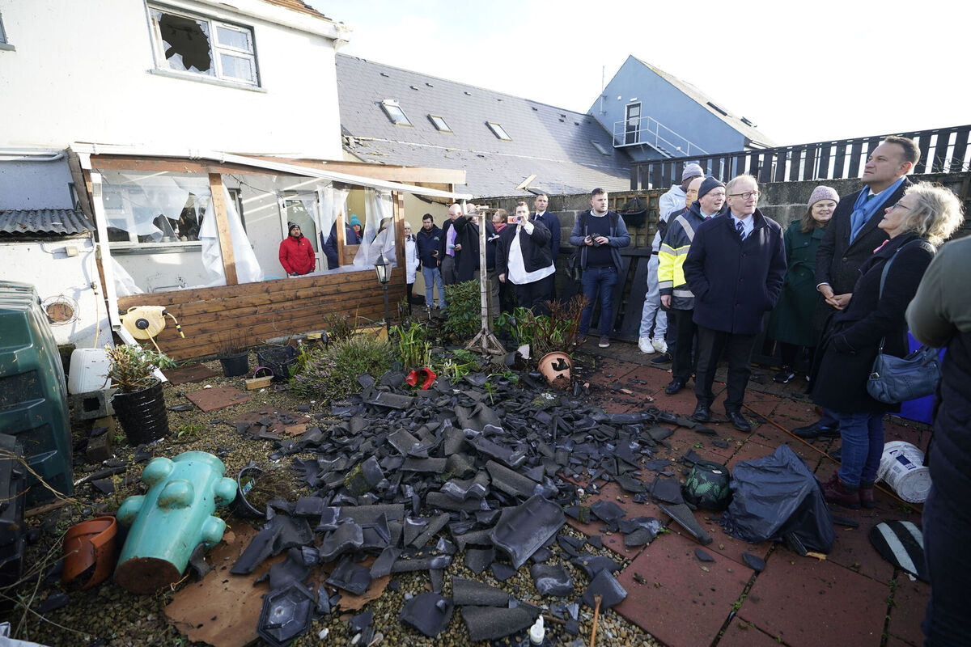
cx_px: 486
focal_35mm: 16
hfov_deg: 96.7
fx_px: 432
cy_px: 324
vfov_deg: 73.7
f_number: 2.8
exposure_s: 1/1000
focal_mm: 16
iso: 640
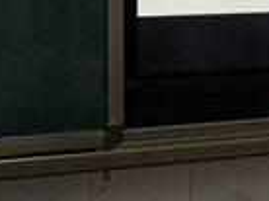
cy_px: -197
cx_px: 298
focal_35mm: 157
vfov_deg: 8.9
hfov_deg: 12.4
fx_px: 1218
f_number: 1.6
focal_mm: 3.95
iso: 100
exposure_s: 1/50
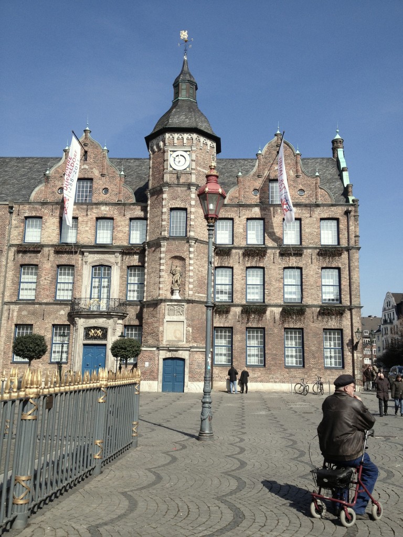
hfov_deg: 40.7
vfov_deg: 52.6
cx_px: 202
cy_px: 268
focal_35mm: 35
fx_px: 543
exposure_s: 1/1672
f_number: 2.4
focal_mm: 4.28
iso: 50
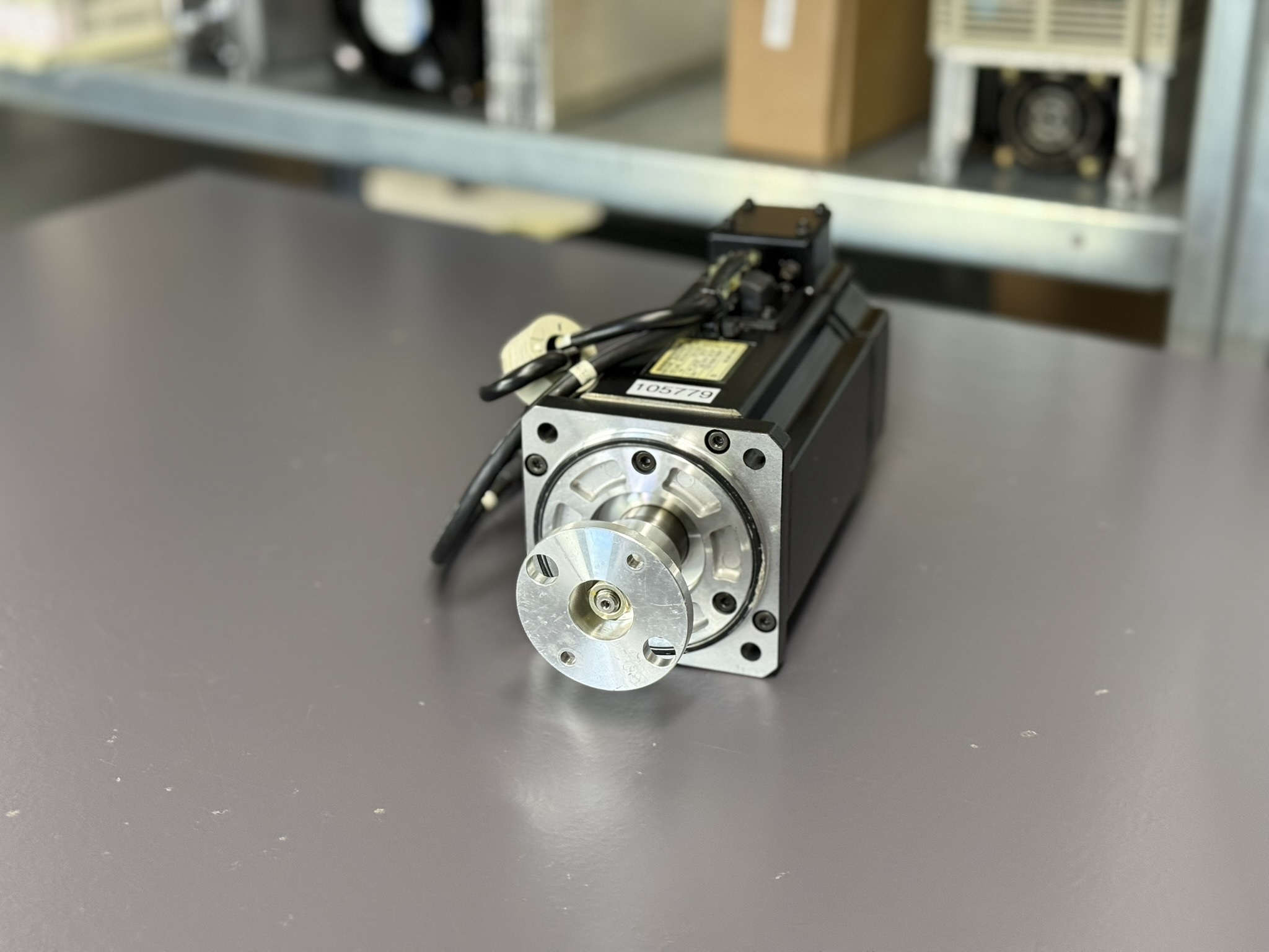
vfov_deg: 30.3
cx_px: 634
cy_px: 476
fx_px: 1760
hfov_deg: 39.7
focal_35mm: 48
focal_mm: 6.76
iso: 250
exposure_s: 1/50
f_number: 1.78
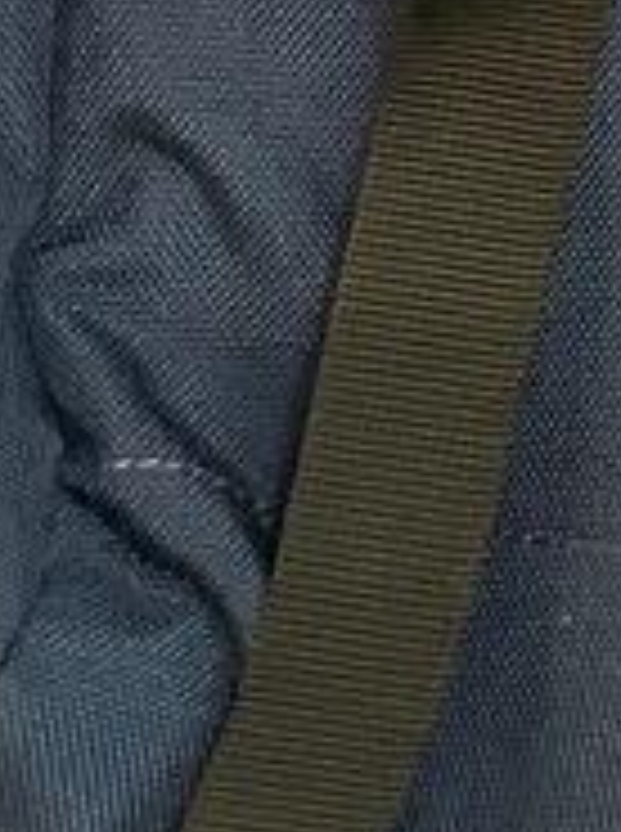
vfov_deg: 10.7
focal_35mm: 169
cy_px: -828
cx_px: 1557
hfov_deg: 8.0
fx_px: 4056
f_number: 1.6
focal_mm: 4.2
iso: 640
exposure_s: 1/30
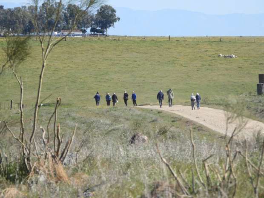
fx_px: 3562
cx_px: 132
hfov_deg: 4.2
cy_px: 99
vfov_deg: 3.2
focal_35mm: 467
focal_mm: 83.9
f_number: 5
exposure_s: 1/400
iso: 100
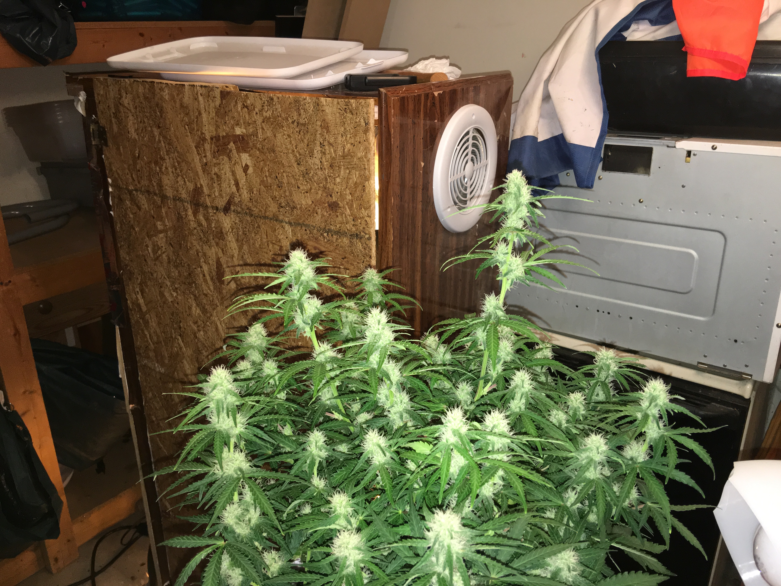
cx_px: 390
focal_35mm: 29
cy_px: 293
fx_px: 654
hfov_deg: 61.7
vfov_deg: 48.2
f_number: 2.2
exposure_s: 1/16
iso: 100
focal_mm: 4.15
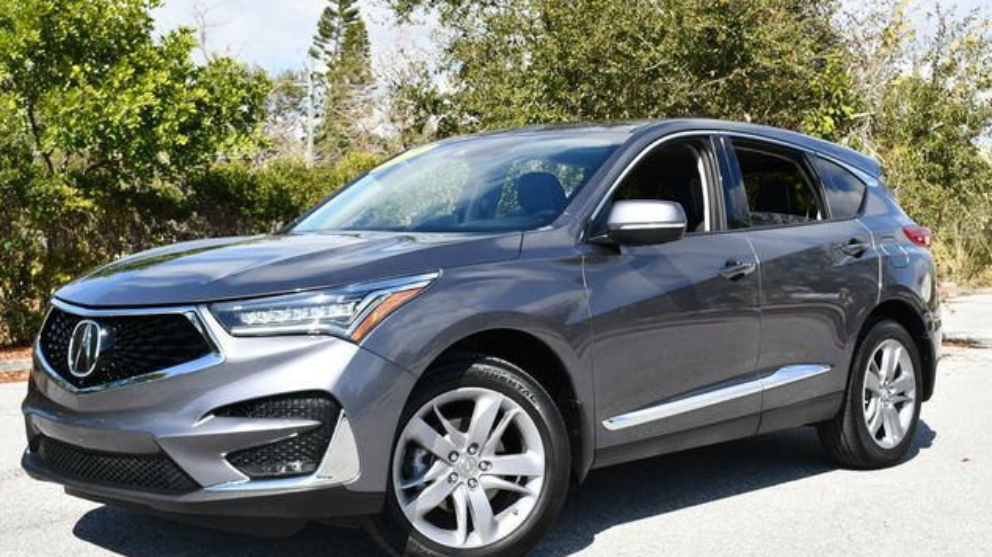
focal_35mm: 51
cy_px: 301
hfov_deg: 40.6
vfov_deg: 23.5
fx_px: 1341
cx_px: 493
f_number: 8
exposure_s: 1/250
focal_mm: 24
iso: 125
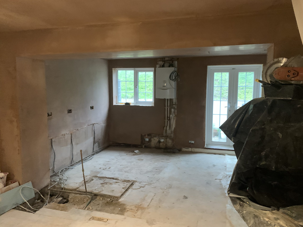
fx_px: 228
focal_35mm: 26
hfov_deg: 67.3
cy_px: 114
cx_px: 152
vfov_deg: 53.1
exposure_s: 1/25
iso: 800
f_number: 1.8
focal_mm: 4.25
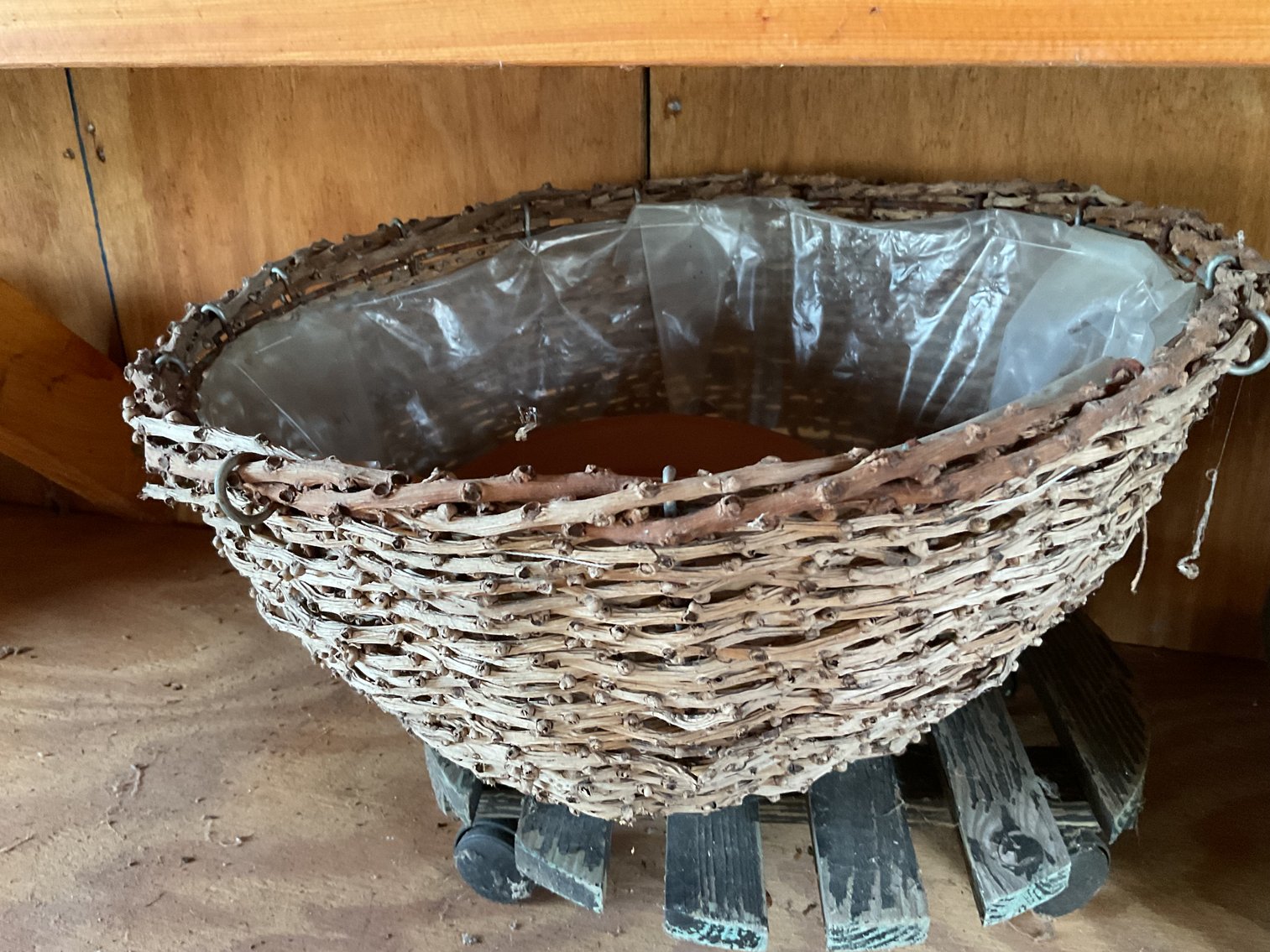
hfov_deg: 61.7
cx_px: 635
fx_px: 1064
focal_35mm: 29
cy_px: 476
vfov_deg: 48.2
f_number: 1.8
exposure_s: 1/25
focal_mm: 3
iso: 250
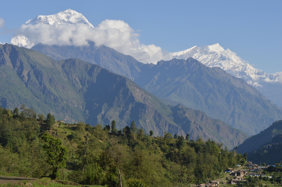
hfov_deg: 24.6
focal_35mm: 82
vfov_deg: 16.5
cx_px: 141
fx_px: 646
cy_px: 94
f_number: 11
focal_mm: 55
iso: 100
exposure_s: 1/160
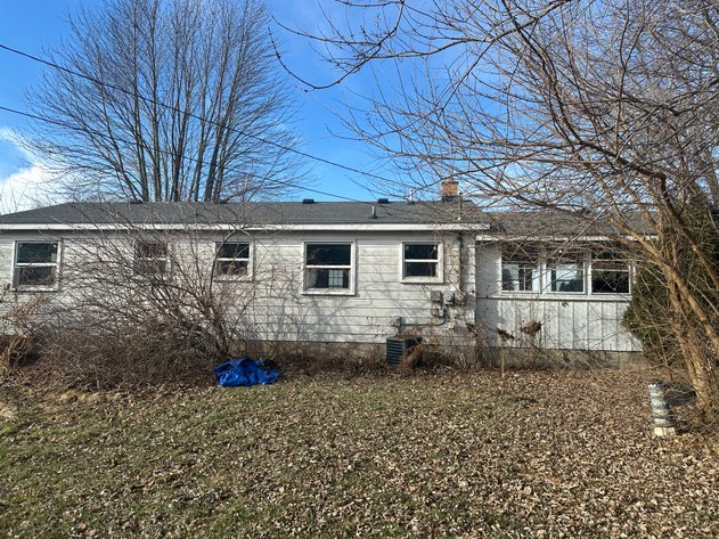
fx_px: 498
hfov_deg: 71.6
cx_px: 360
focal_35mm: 24
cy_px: 270
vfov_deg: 56.8
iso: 80
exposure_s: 1/2525
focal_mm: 6.86
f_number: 1.78
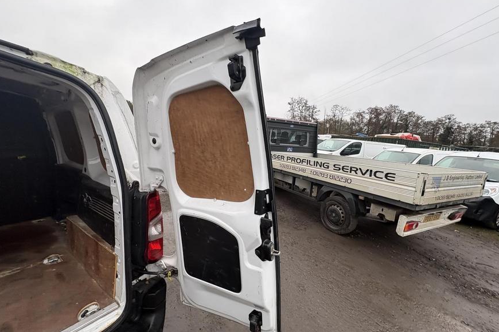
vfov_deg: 77.3
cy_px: 168
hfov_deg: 100.4
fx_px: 208
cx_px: 244
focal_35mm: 15
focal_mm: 2.22
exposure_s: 1/131
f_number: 2.2
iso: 64
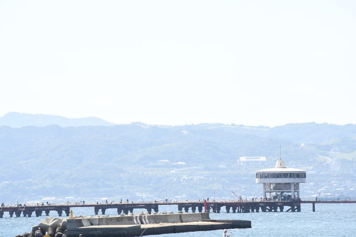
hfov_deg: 4.6
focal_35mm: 450
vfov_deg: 3.1
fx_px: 4448
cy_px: 118
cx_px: 178
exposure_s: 1/320
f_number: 18
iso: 640
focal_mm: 300
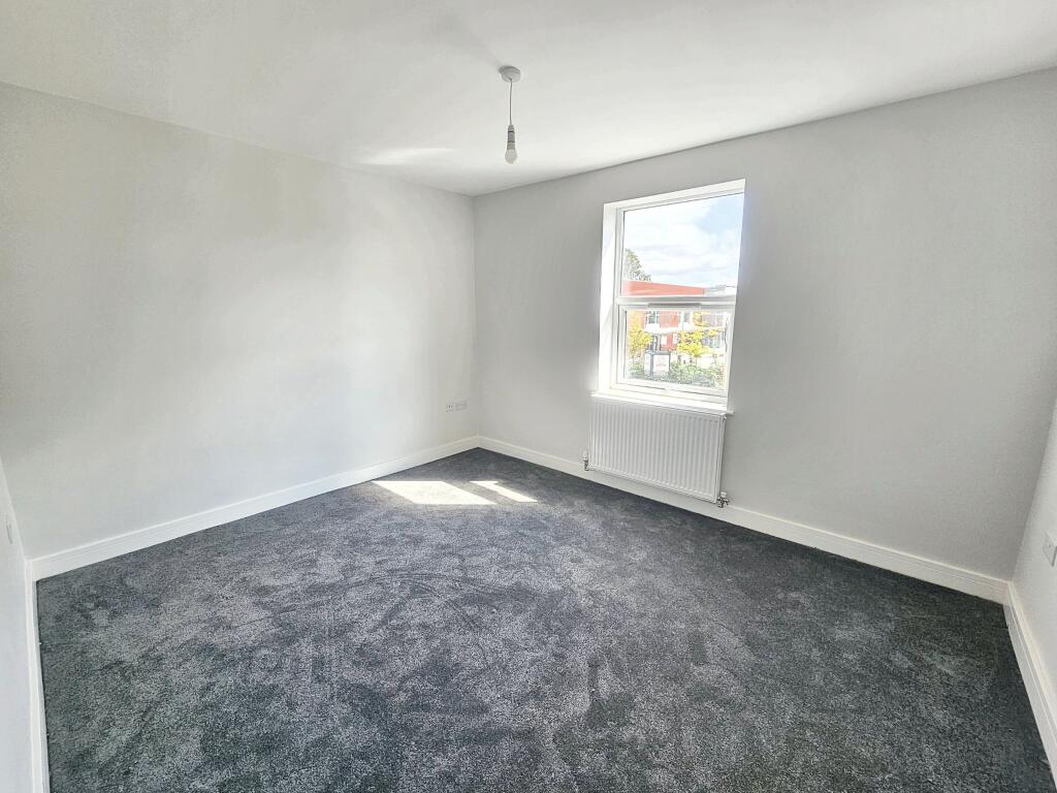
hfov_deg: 106.2
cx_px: 528
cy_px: 396
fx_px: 397
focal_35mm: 13
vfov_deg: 89.9
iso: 50
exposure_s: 1/166
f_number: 2.2
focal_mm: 2.2
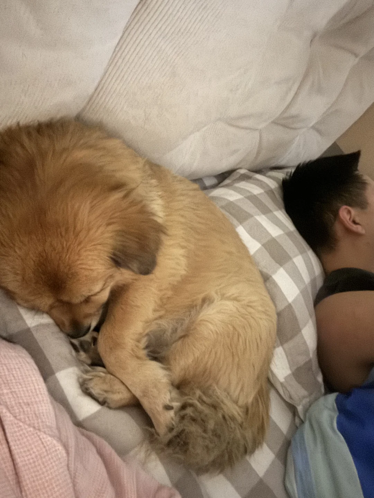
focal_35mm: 30
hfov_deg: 46.8
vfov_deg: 60.0
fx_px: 432
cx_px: 187
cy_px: 249
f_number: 1.9
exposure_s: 1/4
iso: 1600
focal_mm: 2.69
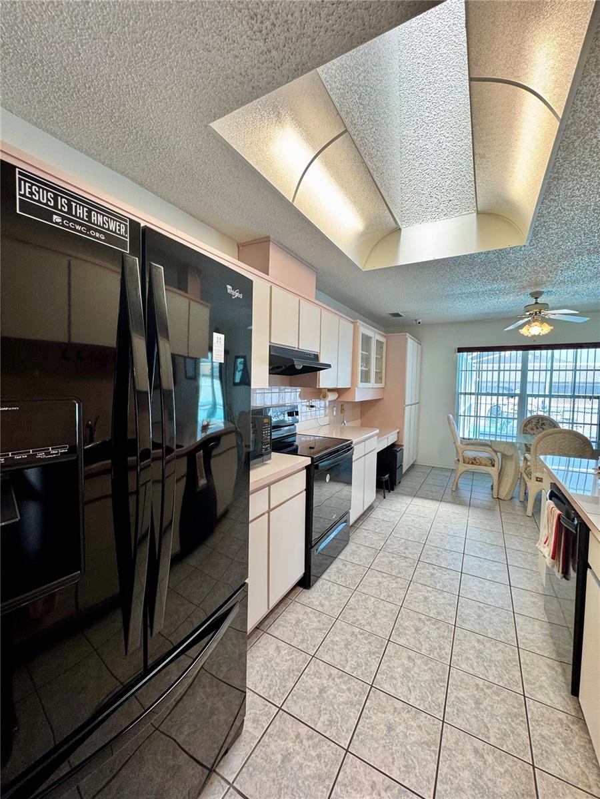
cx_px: 300
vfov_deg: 102.1
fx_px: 324
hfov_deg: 85.7
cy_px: 400
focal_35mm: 14
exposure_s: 1/120
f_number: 2.2
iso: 125
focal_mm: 2.22
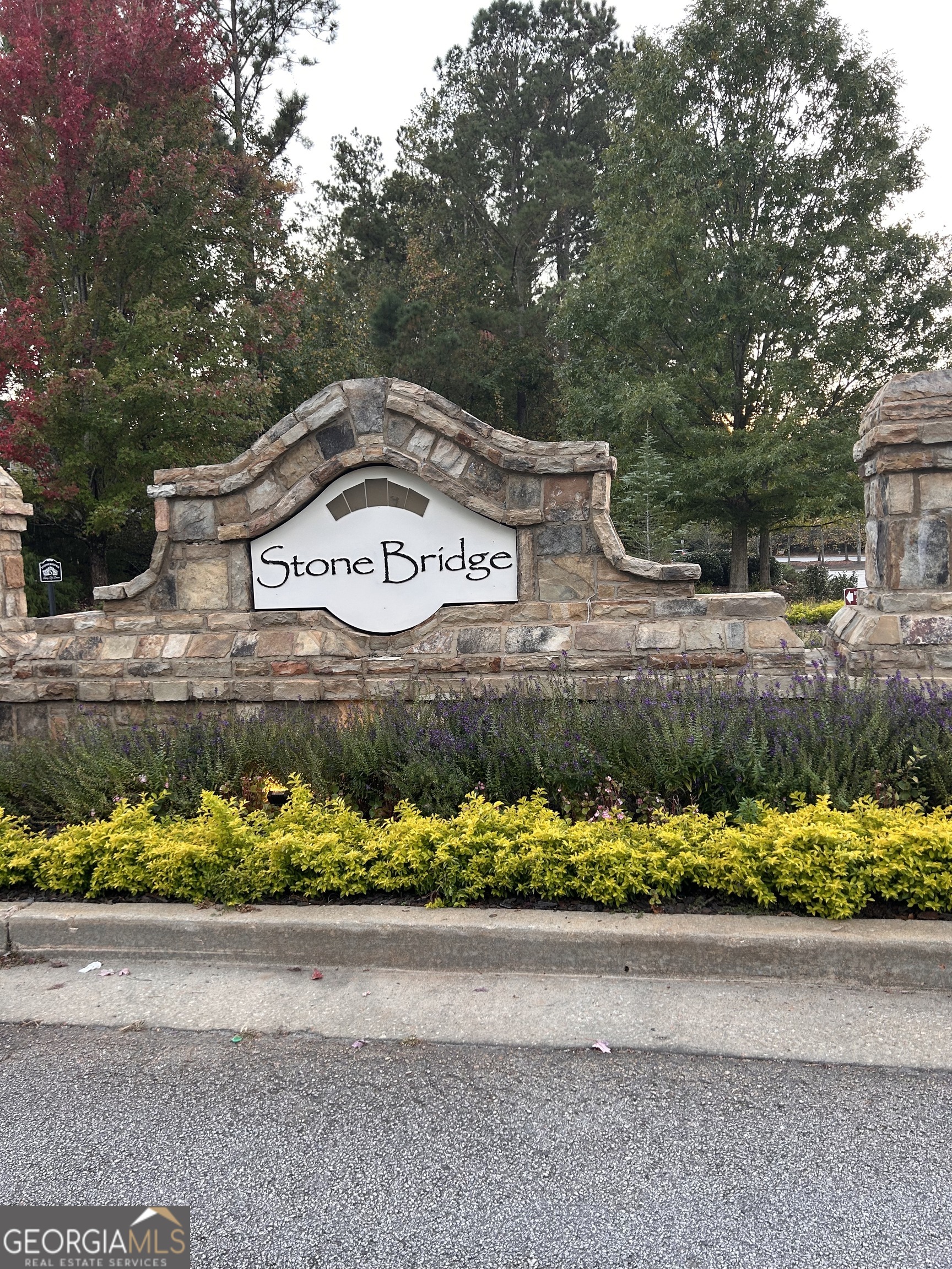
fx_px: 953
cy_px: 634
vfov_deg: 67.3
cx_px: 476
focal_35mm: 26
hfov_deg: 53.1
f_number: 1.5
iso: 64
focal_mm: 5.7
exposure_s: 1/121
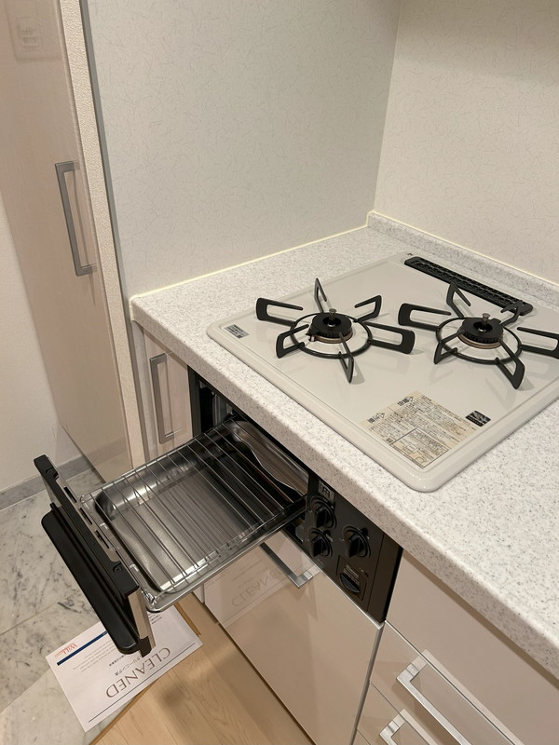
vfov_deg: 67.3
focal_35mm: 26
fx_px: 560
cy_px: 372
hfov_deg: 53.1
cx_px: 280
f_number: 1.5
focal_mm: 5.7
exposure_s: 1/100
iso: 100
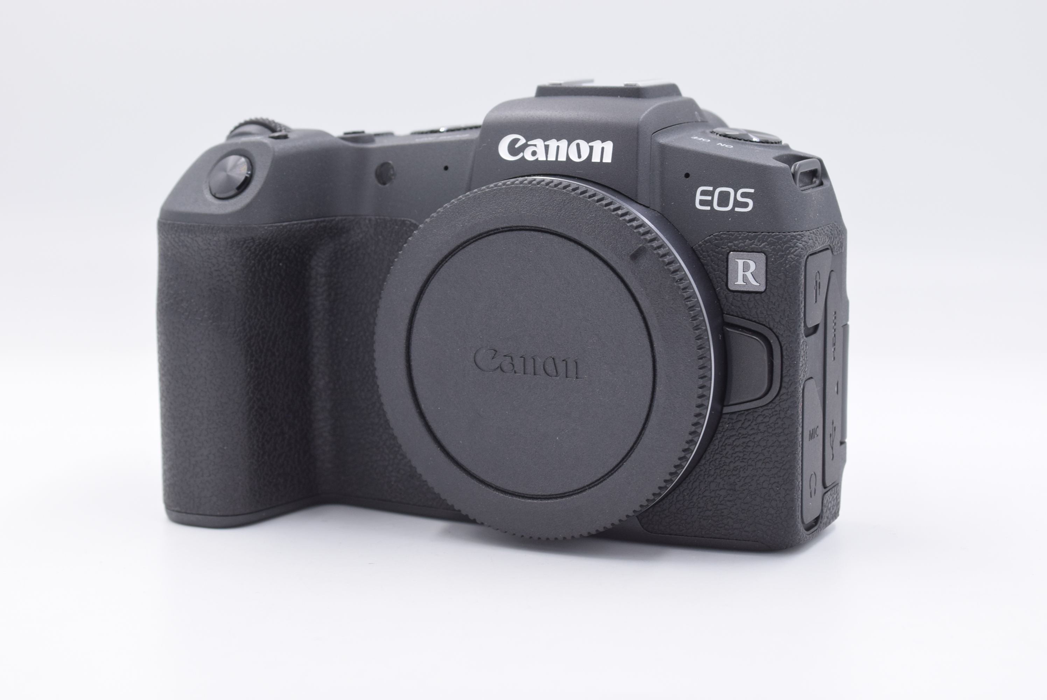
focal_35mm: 72
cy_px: 350
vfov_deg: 19.0
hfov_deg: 28.1
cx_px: 524
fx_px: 2096
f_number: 8
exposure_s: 1/100
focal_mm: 48
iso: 400
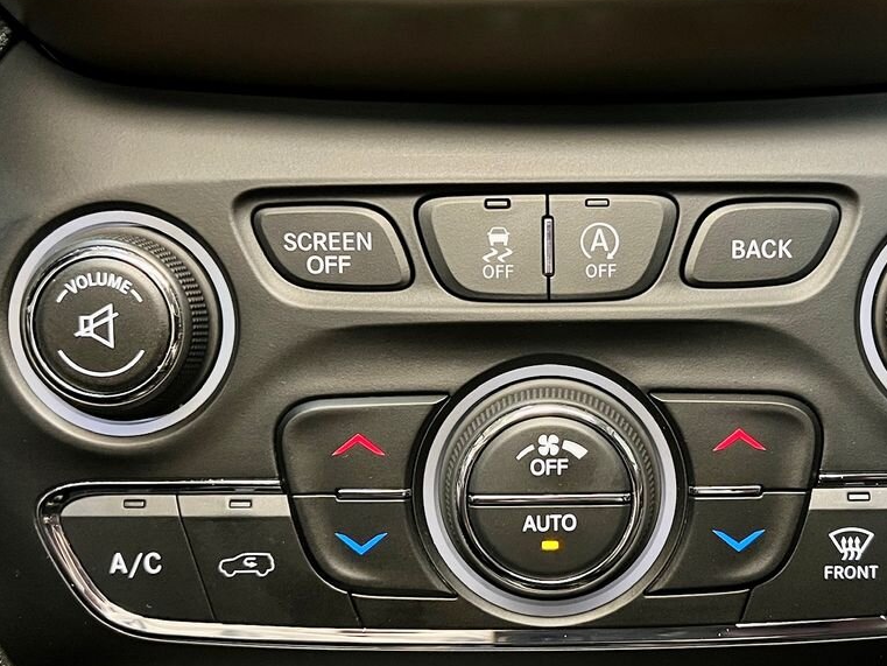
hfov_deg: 45.3
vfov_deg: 35.1
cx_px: 568
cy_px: 359
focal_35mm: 41
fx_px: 1051
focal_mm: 5.7
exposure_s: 1/36
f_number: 1.5
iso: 640
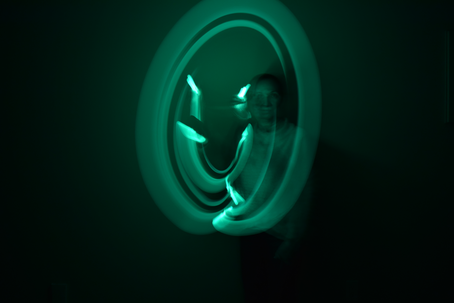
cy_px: 152
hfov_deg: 46.4
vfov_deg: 31.9
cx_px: 227
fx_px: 530
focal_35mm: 42
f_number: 4.2
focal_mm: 28
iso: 400
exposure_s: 8
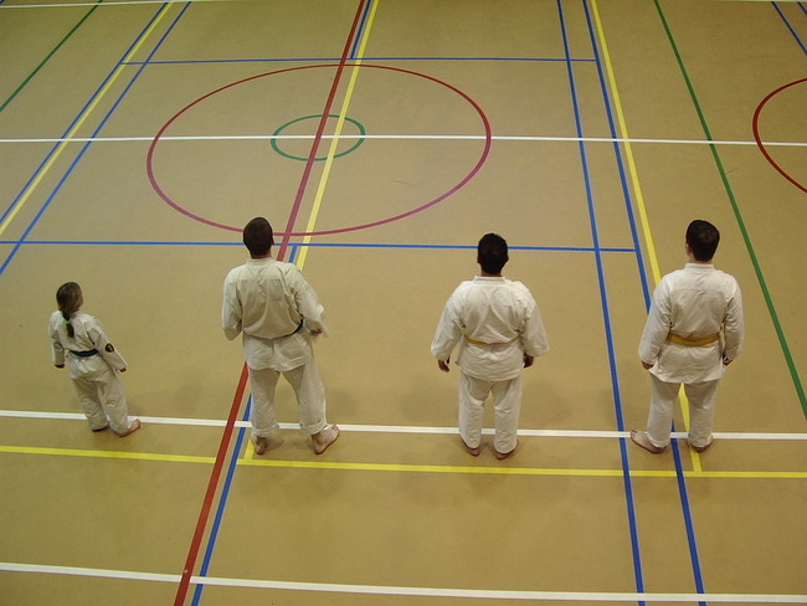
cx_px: 404
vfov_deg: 37.7
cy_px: 303
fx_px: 886
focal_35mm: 38
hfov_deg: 49.0
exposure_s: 1/15
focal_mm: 5.8
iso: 100
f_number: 2.6
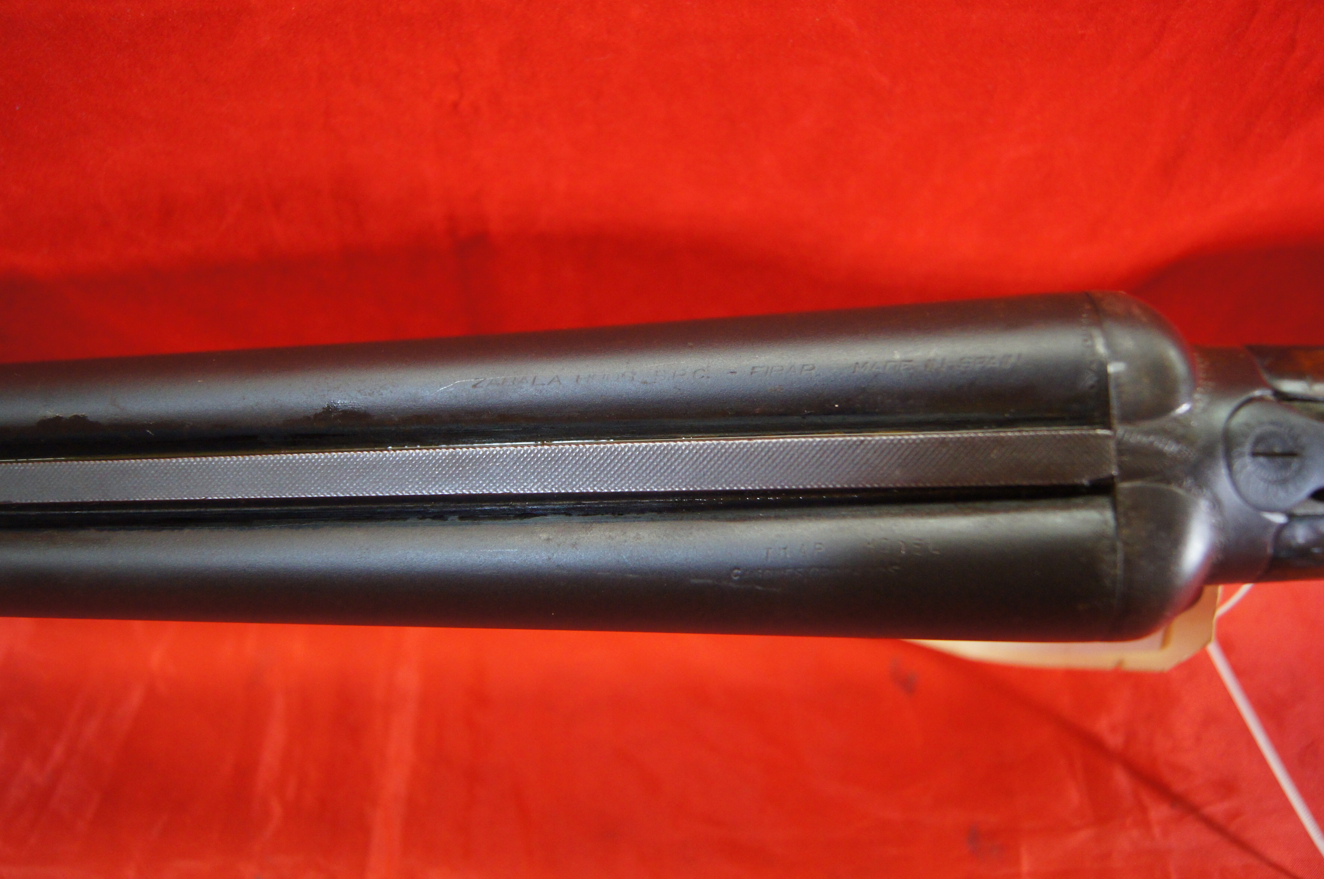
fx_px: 1102
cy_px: 440
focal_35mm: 30
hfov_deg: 62.0
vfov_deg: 43.5
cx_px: 662
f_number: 3.5
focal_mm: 20
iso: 1600
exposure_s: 1/80
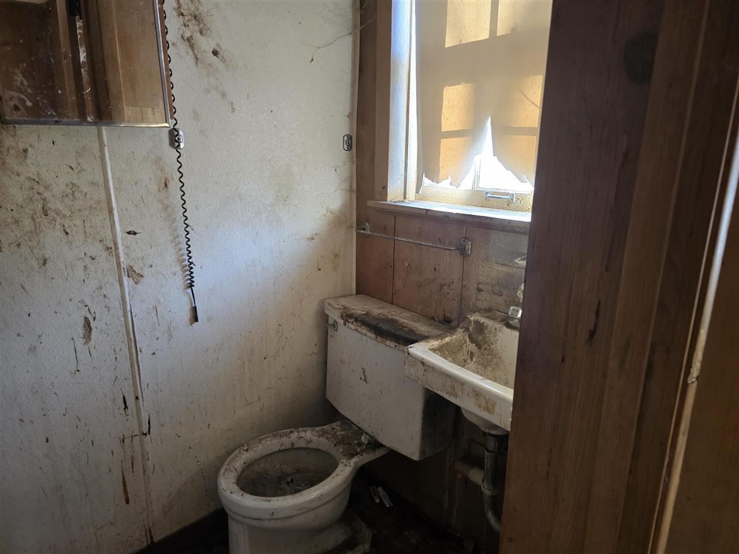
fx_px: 491
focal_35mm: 23
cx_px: 370
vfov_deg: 58.9
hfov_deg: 73.9
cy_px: 277
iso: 500
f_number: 1.7
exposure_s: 1/120
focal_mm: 6.3
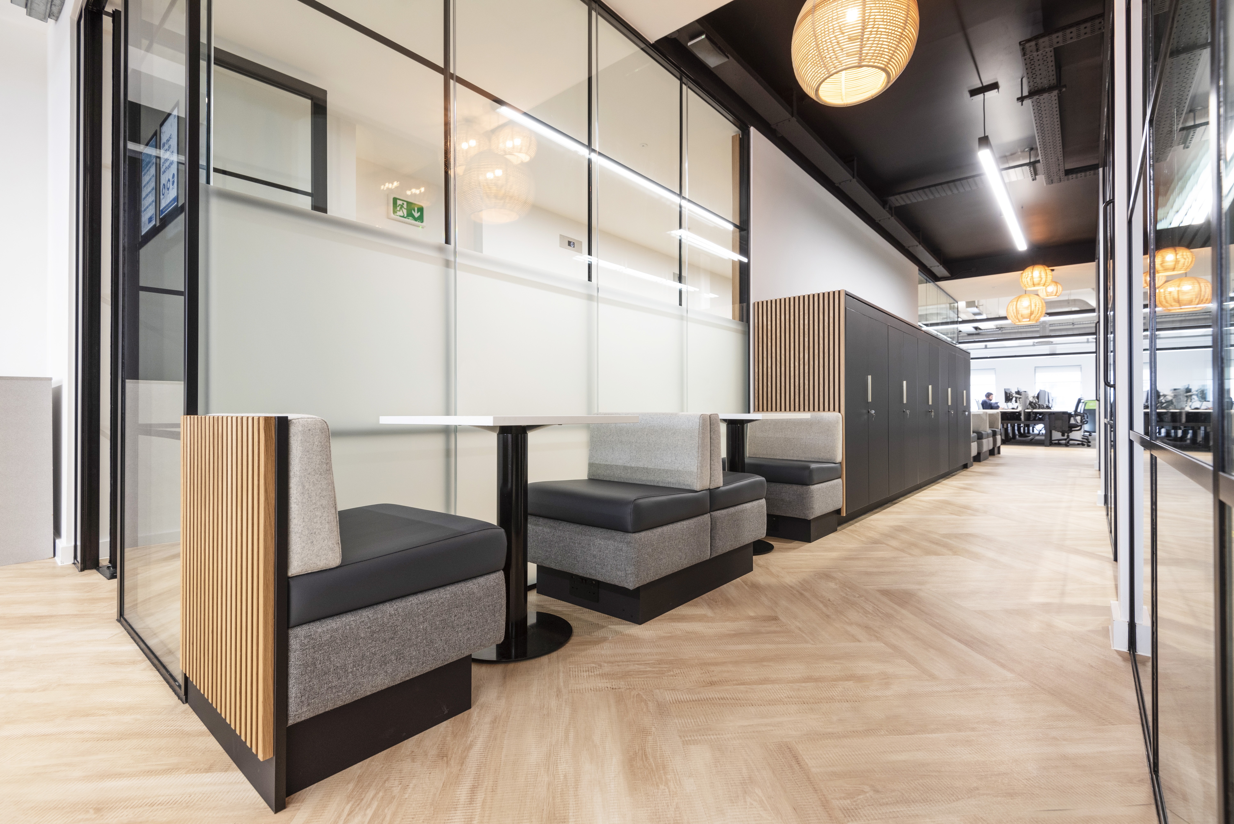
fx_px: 549
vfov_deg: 73.8
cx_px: 617
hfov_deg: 96.7
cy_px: 412
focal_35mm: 16
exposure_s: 1/10
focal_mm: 16
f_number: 7.1
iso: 400
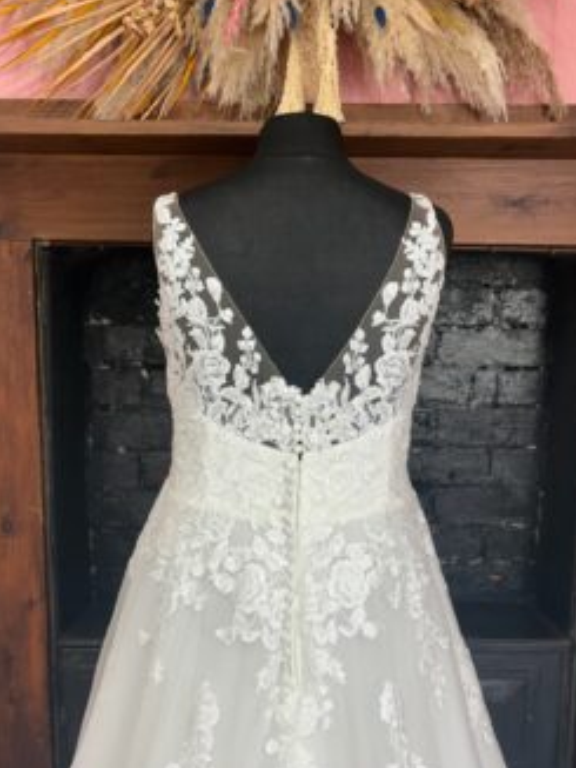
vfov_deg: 53.8
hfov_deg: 41.8
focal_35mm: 34
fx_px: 755
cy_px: 436
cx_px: 292
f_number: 1.6
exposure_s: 1/100
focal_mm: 5.96
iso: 80
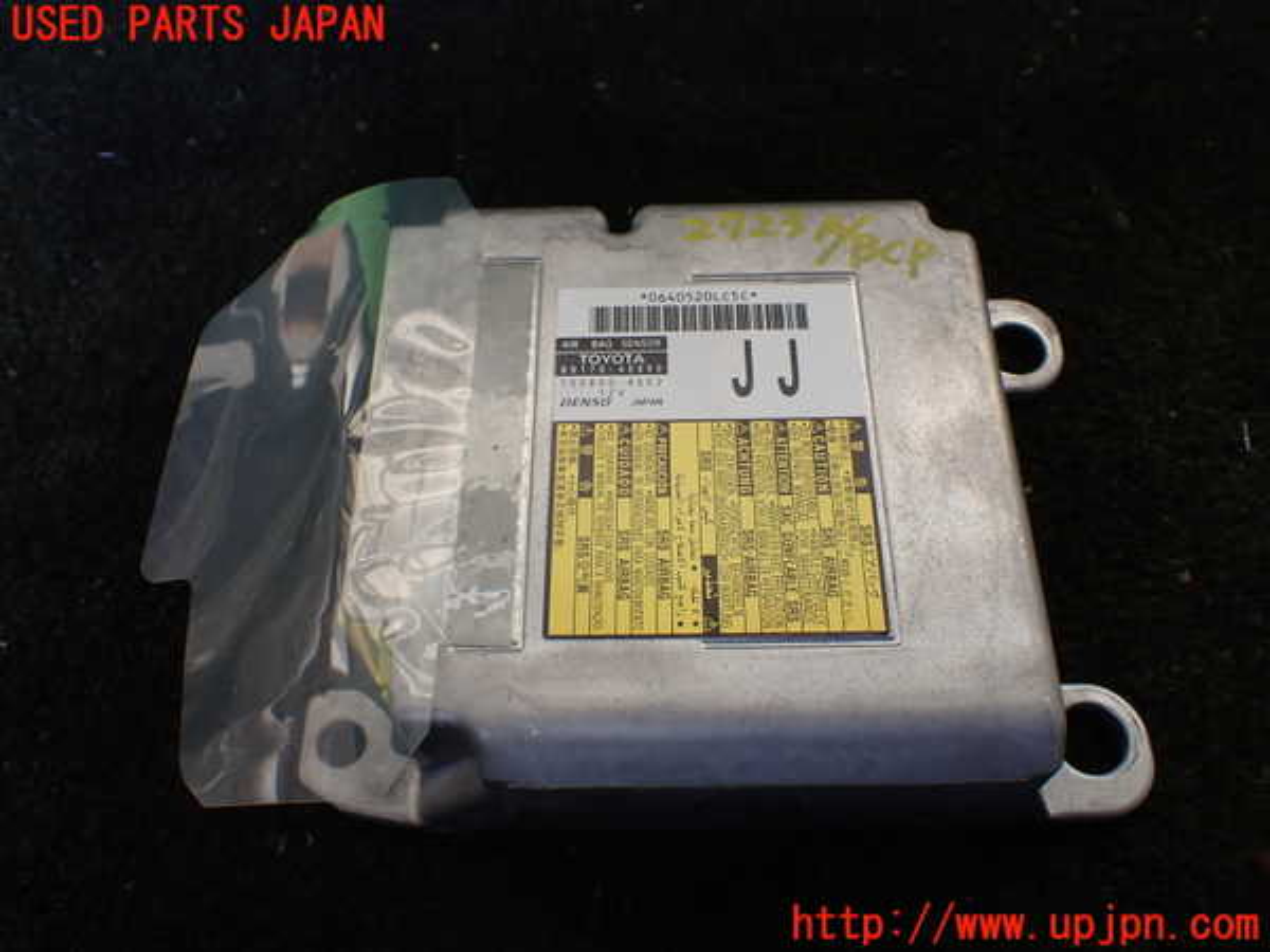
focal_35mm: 30
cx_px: 635
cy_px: 476
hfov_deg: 60.0
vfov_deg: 46.8
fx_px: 1101
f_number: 3.2
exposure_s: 1/160
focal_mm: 5.4
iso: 100
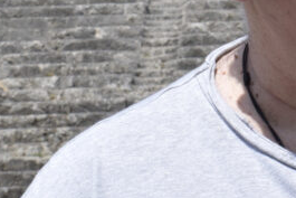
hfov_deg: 7.5
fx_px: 2238
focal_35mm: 272
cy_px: -40
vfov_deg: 5.0
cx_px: 334
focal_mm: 40
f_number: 16
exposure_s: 1/1000
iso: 800
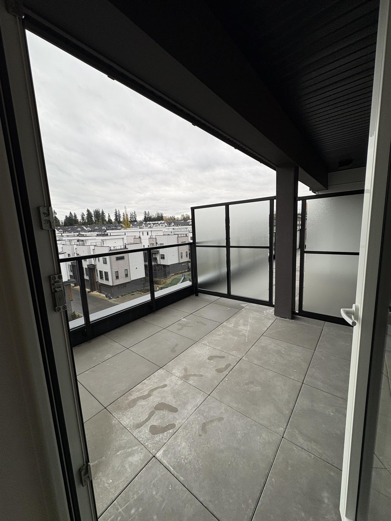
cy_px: 260
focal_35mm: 14
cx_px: 196
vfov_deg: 102.1
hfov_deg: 85.7
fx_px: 211
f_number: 2.2
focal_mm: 2.22
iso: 40
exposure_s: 1/386
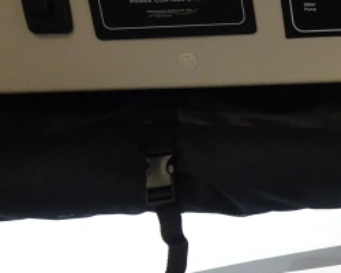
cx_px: 472
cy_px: 128
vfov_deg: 20.4
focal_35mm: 75
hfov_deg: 22.1
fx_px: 757
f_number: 3.5
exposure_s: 1/30
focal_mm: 4.1
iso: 400
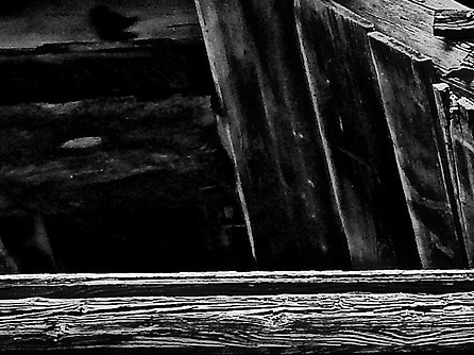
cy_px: -95
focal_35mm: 253
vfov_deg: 5.8
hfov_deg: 7.4
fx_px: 3462
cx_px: 1073
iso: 125
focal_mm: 8.4
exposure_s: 1/50
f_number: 4.1
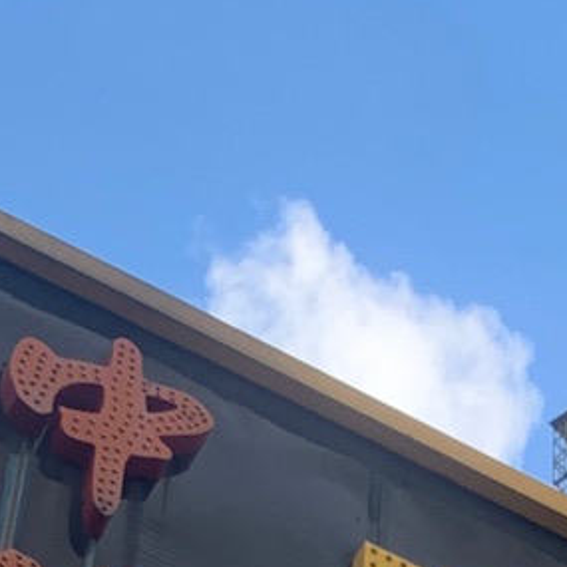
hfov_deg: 10.7
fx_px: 2984
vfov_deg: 9.8
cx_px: 649
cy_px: 1249
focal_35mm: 161
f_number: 1.8
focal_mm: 4.25
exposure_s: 1/343
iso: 25
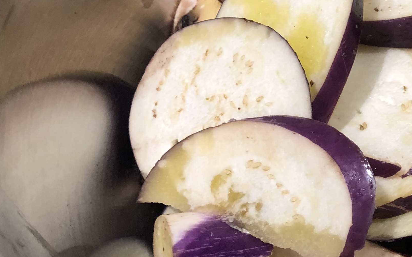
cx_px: 462
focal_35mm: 74
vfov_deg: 17.6
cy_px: 154
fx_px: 831
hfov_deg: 25.6
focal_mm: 3.99
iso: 40
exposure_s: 1/24
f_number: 1.8
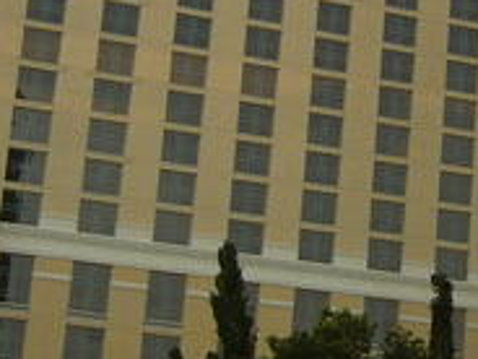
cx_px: 405
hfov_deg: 16.0
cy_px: 52
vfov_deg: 12.1
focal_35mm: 122
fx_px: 1685
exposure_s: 1/100
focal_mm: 5.8
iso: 100
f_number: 2.8
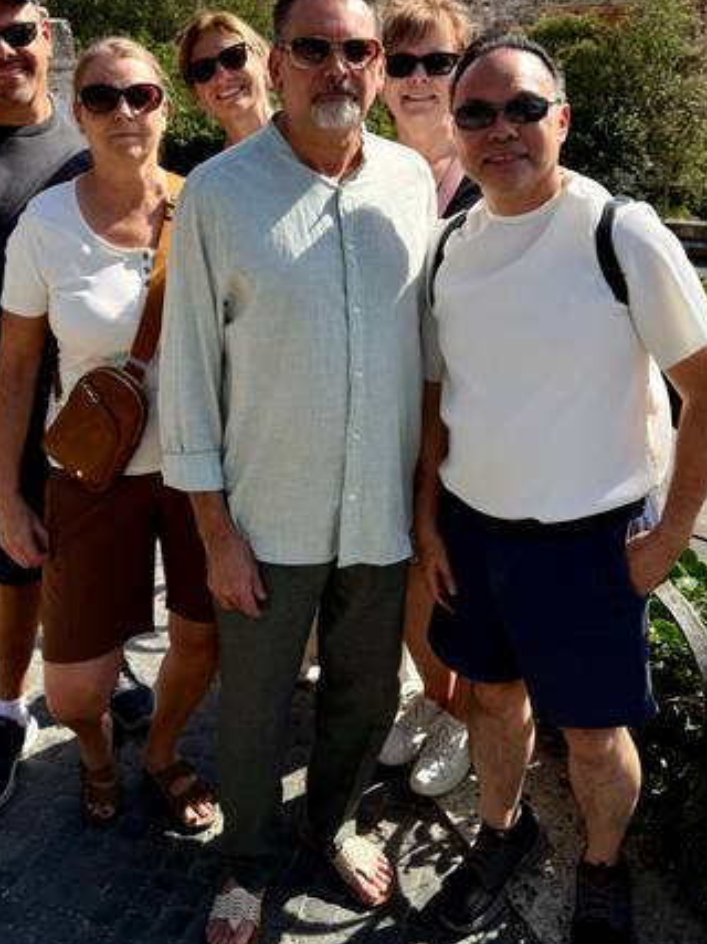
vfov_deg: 49.8
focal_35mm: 36
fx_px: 981
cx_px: 362
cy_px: 268
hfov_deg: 39.6
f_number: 1.78
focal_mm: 6.76
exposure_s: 1/4405
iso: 80
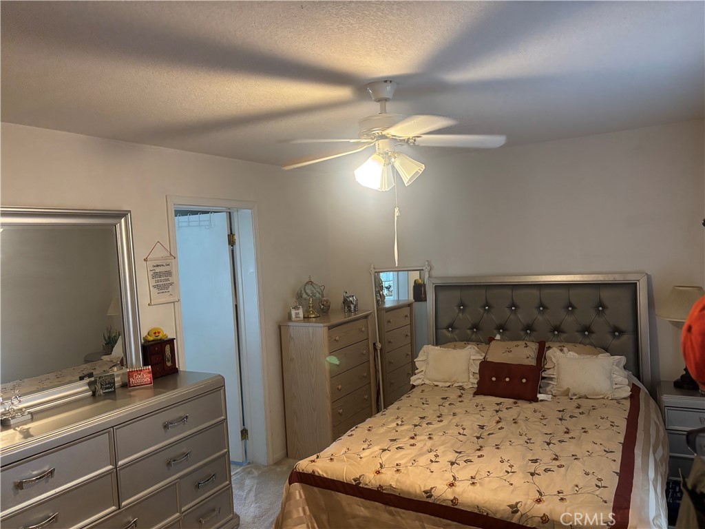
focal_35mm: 26
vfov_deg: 53.1
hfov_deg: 67.3
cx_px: 352
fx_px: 530
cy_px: 264
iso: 320
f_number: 1.6
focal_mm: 5.96
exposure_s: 1/60
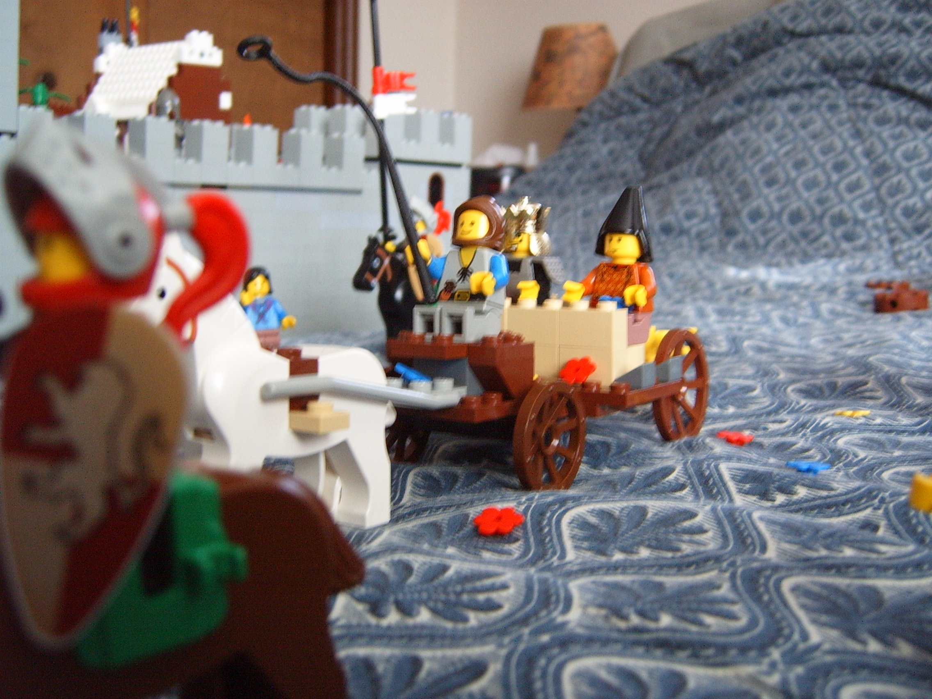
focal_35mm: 37
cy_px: 350
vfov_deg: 38.7
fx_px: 996
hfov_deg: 50.1
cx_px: 466
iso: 141
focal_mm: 6.2
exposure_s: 1/10
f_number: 2.9
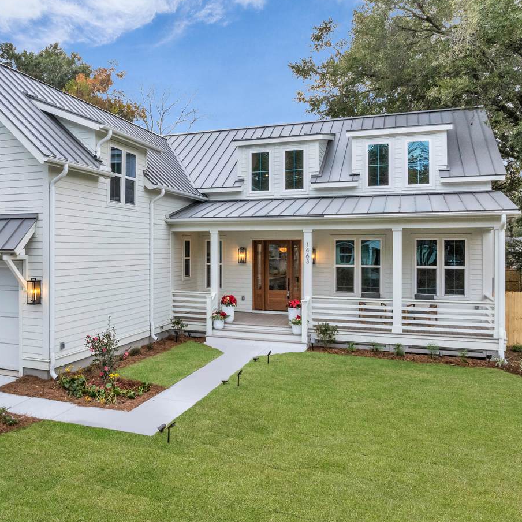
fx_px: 512
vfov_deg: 54.0
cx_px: 171
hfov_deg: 52.9
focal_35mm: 30
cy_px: 250
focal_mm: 12.29
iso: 800
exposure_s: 1/120
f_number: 11
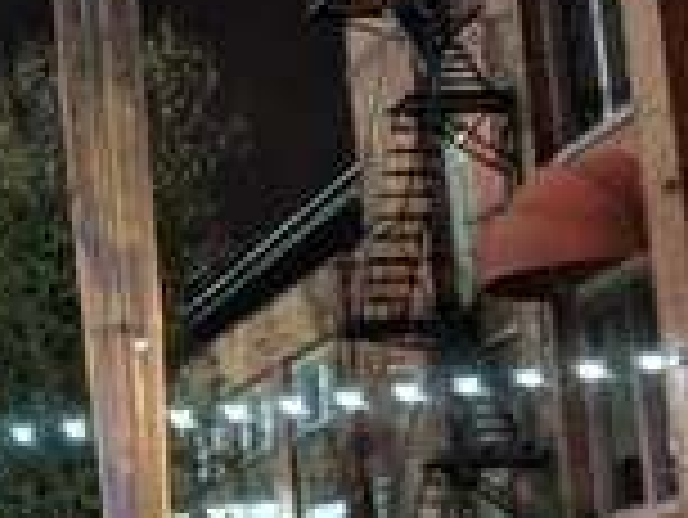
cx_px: -441
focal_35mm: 136
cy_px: 77
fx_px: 2705
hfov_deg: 13.4
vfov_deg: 10.9
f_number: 2
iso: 1229
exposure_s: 1/15
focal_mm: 4.67
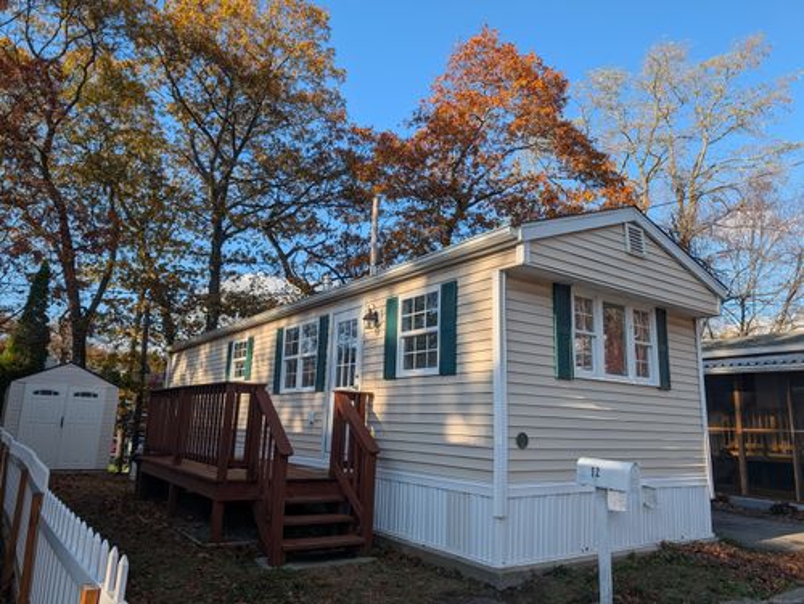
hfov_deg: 71.5
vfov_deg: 56.9
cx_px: 402
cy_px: 302
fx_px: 558
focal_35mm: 24
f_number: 1.68
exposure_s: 1/7874
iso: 19
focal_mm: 6.9
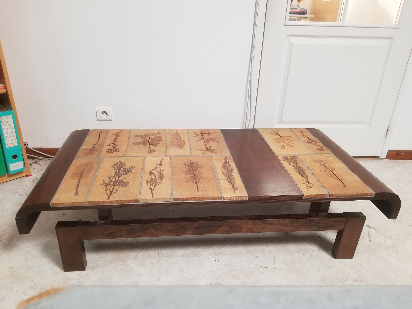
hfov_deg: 67.3
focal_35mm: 26
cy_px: 154
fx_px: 309
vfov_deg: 53.1
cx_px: 206
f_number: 1.7
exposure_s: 1/25
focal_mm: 4.25
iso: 250
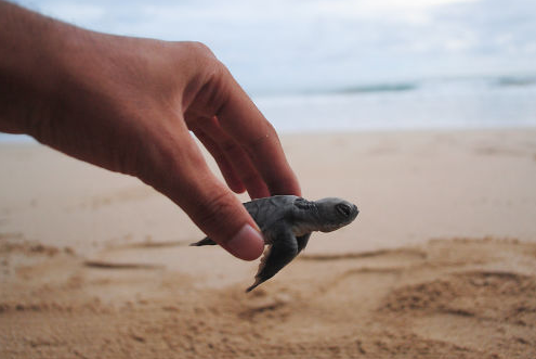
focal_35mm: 33
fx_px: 492
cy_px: 173
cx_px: 282
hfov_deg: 57.1
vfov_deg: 40.0
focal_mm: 18
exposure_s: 1/250
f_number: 3.5
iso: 400
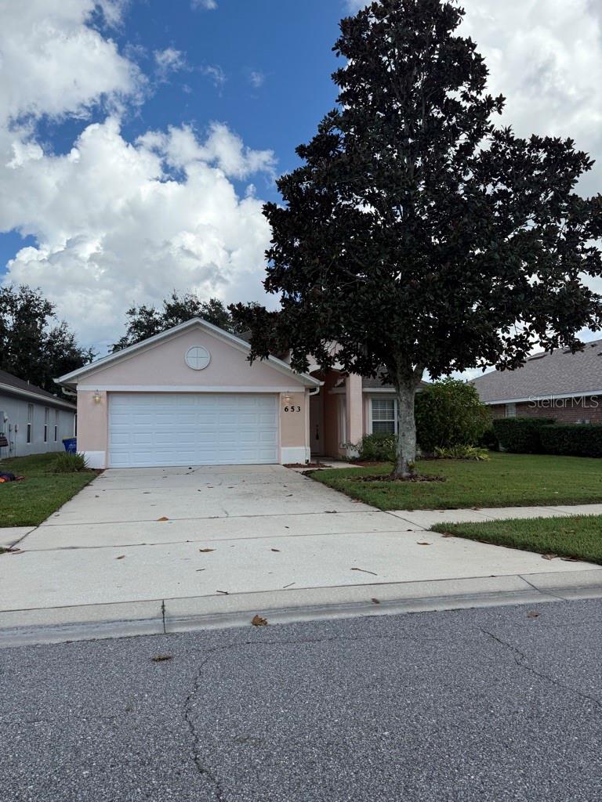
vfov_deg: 71.6
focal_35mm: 24
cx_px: 301
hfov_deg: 56.8
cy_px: 401
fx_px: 557
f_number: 1.78
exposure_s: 1/5319
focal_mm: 6.76
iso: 100
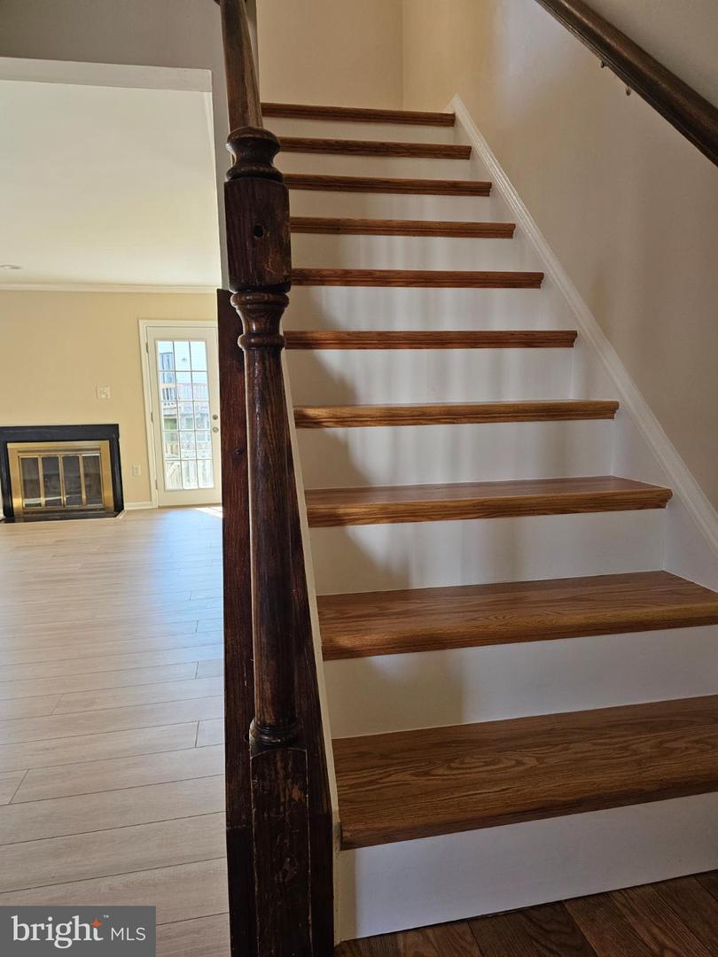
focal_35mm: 23
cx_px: 359
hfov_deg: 58.9
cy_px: 478
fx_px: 636
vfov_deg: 73.9
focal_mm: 6.3
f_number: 1.7
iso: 320
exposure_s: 1/170
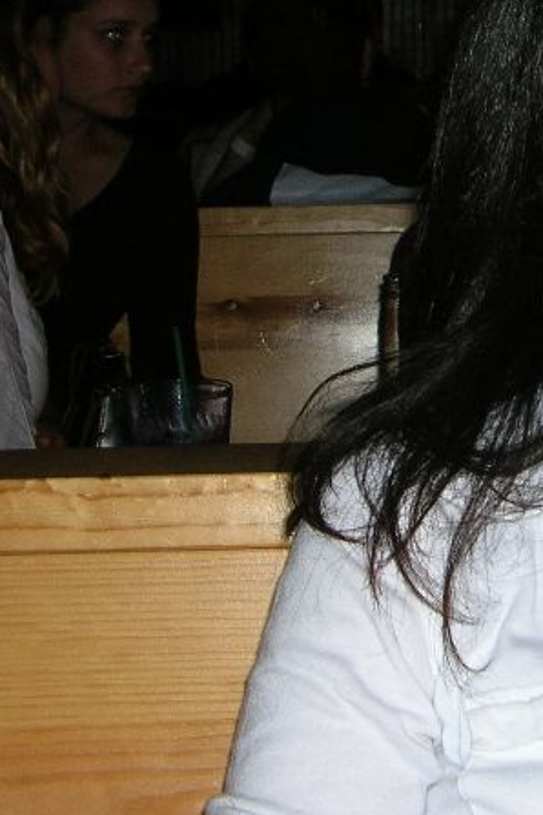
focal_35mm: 93
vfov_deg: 21.7
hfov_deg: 14.3
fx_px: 2104
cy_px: 217
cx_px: 627
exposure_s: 1/60.1
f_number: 2.8
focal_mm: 5.8
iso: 50
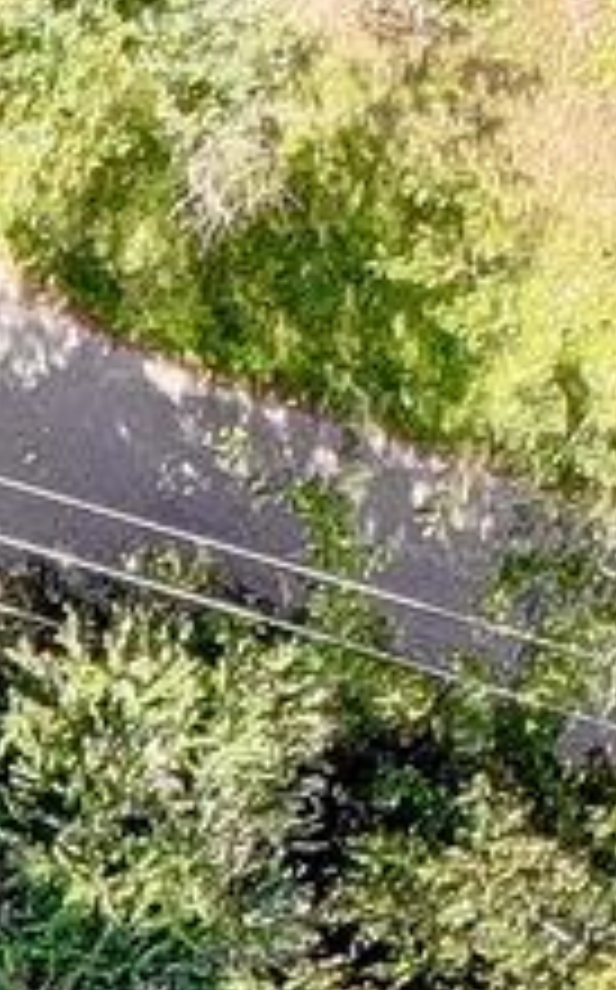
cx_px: -3255
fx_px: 6383
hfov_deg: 4.2
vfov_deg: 8.1
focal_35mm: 237
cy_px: 2511
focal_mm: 4.5
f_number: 2.8
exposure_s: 1/231
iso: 100
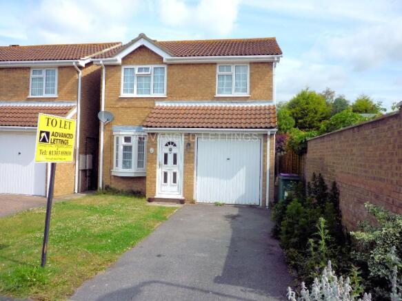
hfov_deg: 61.7
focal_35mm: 29
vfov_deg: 48.2
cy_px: 150
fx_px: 337
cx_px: 201
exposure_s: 1/500
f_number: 4
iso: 80
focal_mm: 5.2
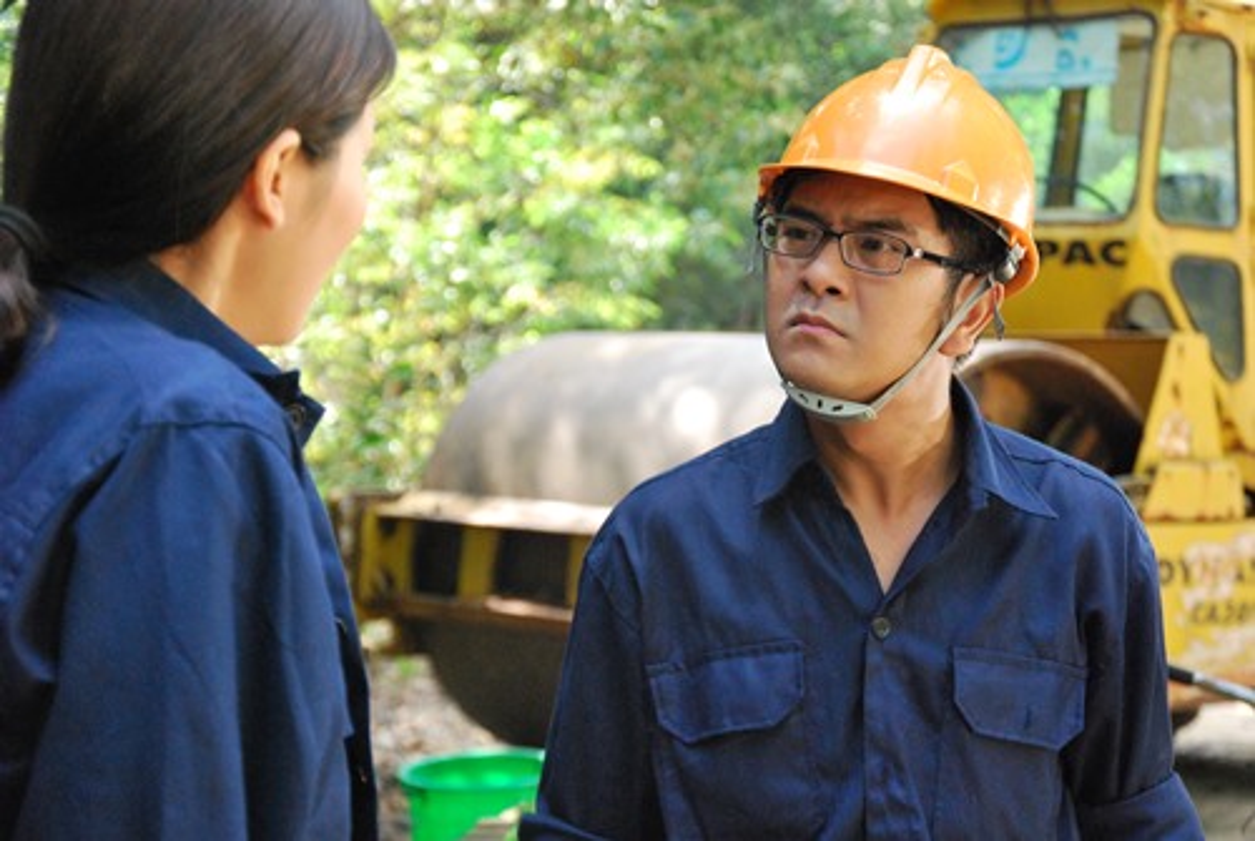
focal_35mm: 93
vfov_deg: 14.8
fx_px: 3247
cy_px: 420
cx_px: 628
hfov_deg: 21.9
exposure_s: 1/500
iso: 1600
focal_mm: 62
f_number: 5.3
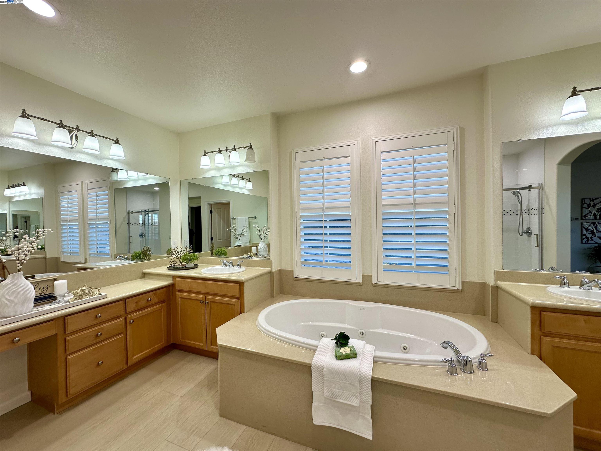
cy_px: 226
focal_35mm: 14
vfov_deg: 85.7
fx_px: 243
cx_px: 300
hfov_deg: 102.1
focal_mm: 2.22
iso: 64
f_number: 2.2
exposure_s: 1/120
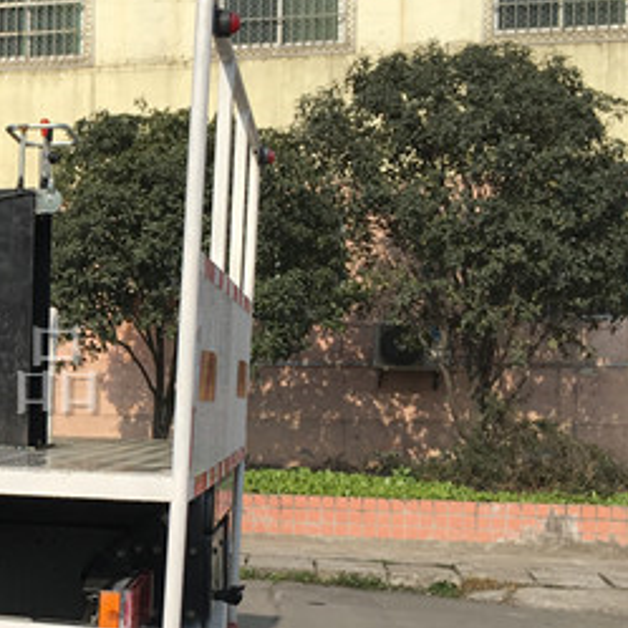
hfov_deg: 20.9
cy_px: 390
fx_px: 1539
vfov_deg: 23.0
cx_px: -197
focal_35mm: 75
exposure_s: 1/1972
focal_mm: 4.15
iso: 25
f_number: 2.2
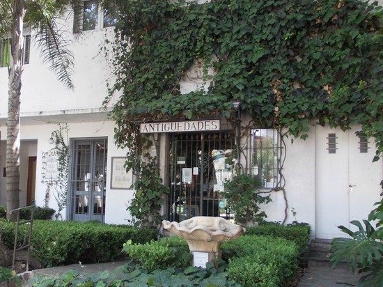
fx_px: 431
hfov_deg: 47.4
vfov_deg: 36.7
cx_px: 142
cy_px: 164
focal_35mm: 39
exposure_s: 1/30
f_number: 2.7
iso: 80
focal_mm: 4
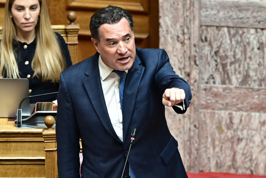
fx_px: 2216
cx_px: 133
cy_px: 89
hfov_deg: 6.9
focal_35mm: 300
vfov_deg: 4.6
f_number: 4
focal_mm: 200
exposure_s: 1/200
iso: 1000
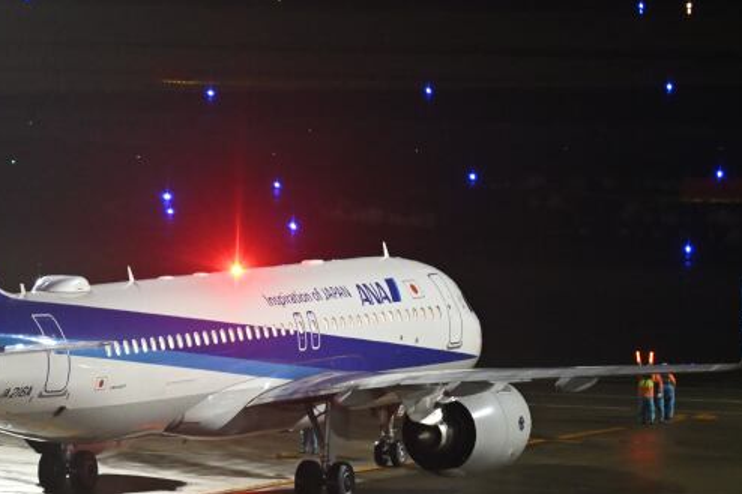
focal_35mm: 259
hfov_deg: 8.0
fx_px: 5336
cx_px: 294
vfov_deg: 5.3
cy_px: 293
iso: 6400
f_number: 2.8
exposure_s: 1/125
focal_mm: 200
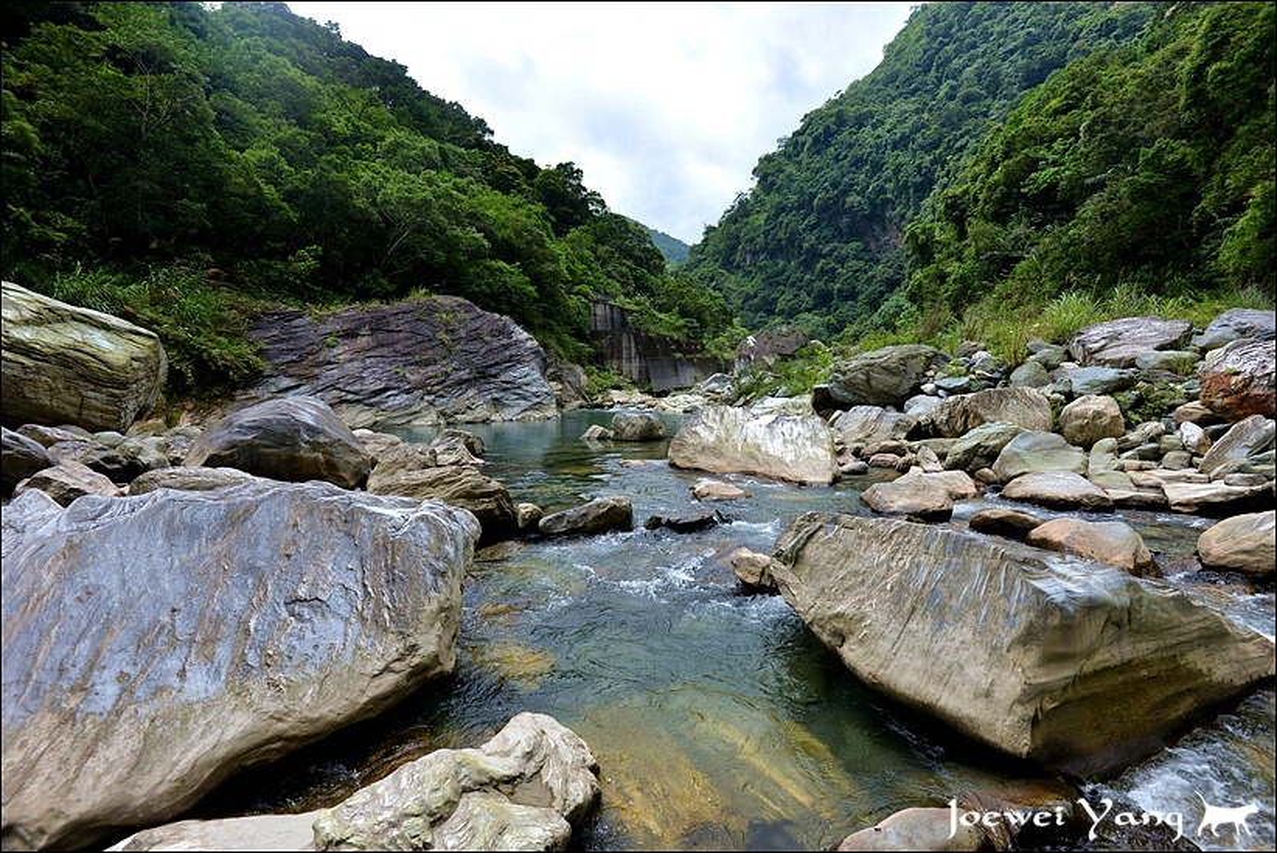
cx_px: 638
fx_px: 568
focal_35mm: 16
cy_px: 426
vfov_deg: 73.8
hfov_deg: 96.7
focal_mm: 16
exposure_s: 1/320
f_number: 8
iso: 100
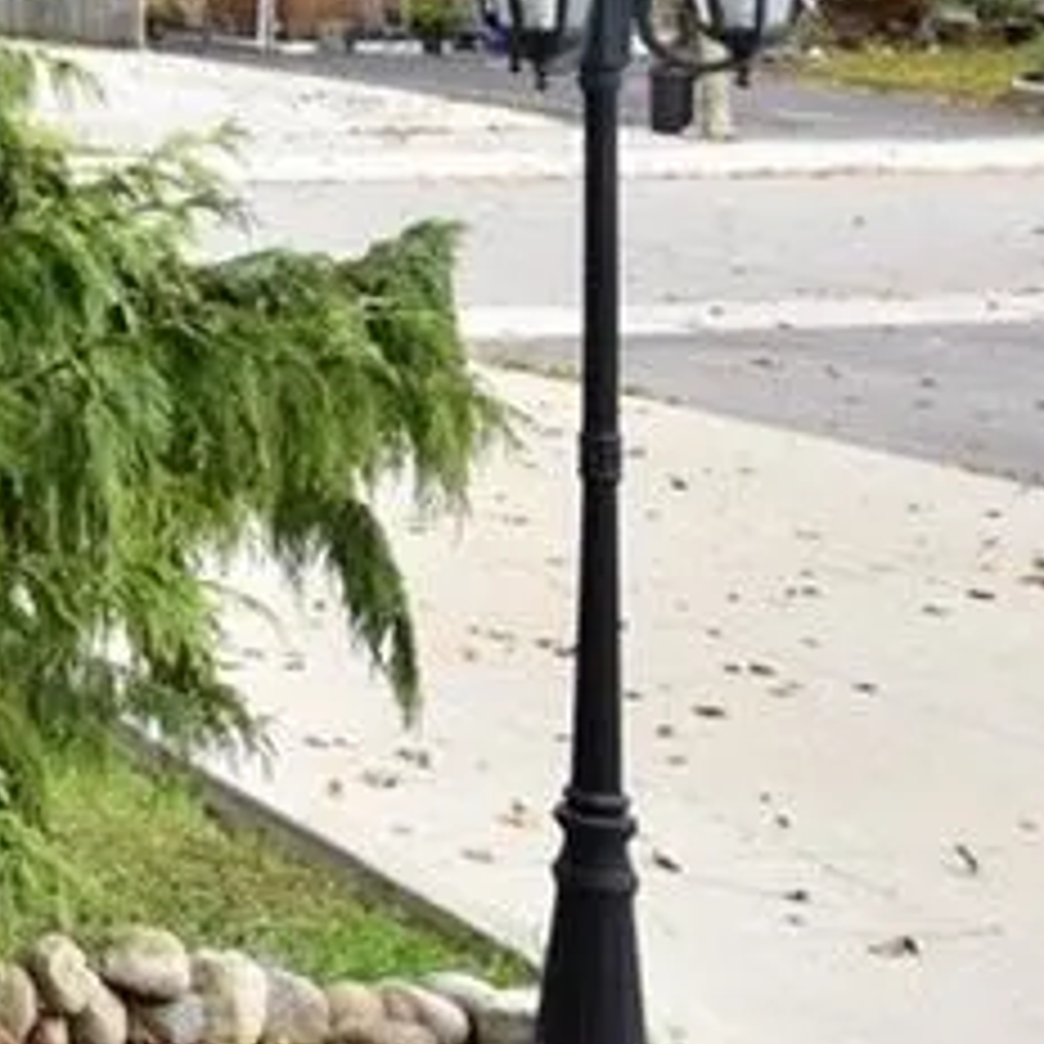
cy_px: -47
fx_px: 2047
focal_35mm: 60
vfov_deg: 26.7
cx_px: -1184
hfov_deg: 17.4
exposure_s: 1/250
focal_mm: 16
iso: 500
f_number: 8
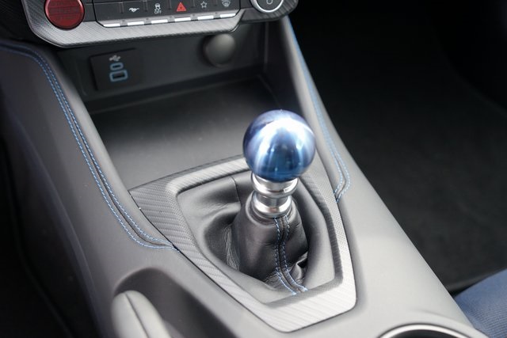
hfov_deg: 47.4
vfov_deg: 32.6
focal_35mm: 41
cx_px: 254
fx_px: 578
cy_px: 169
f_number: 4
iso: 800
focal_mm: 41
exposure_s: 1/160
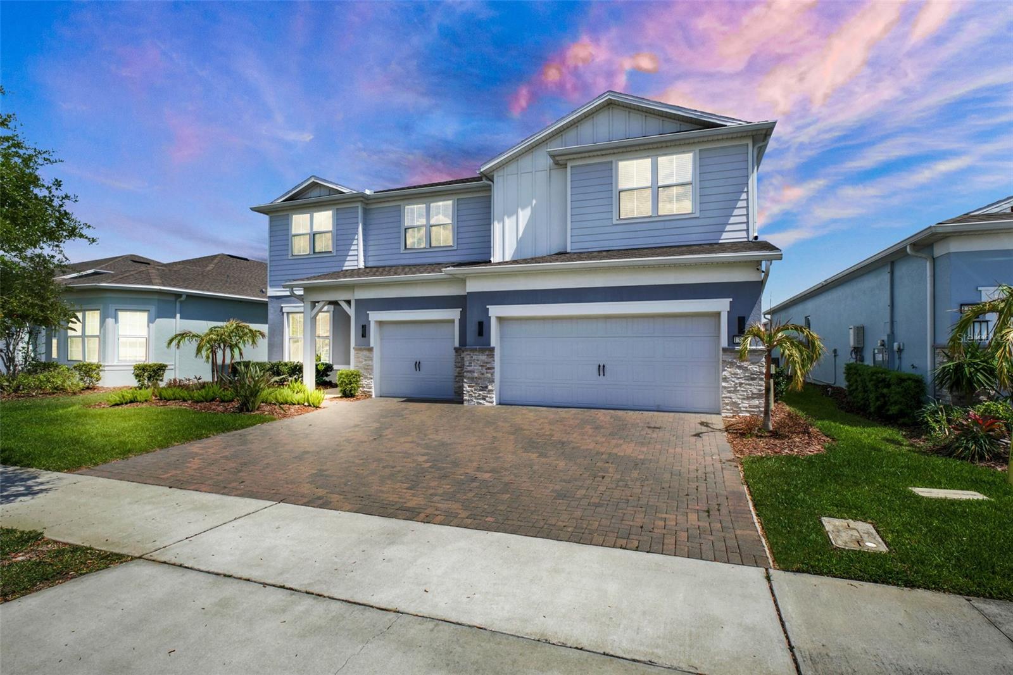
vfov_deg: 67.4
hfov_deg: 90.0
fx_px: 506
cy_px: 338
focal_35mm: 18
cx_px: 506
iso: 250
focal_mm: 12
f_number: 9
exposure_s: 1/320
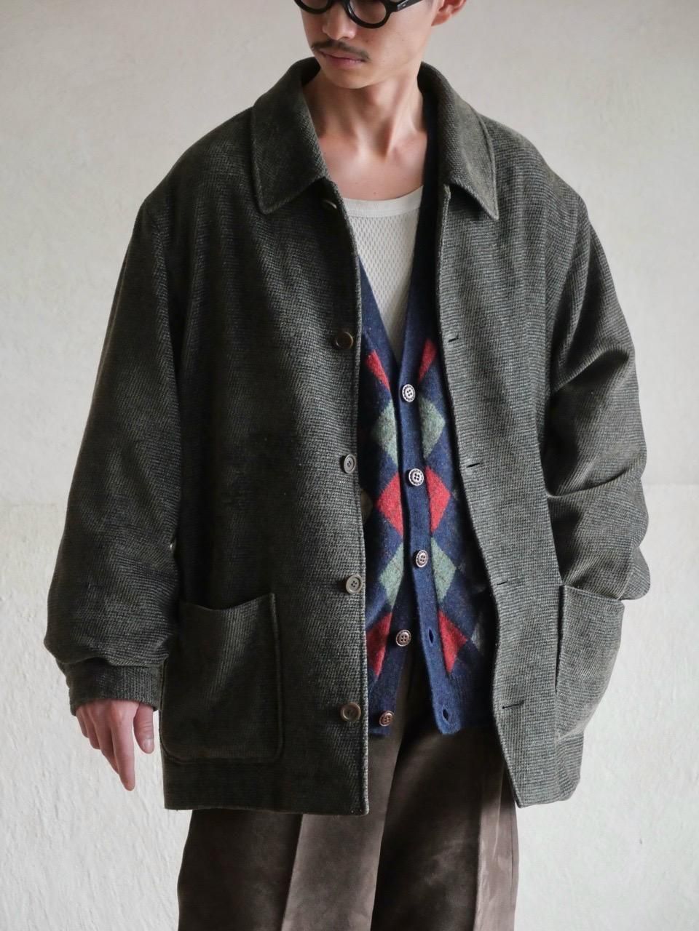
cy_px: 466
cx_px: 350
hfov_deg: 13.2
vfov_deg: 17.6
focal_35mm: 112
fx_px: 3015
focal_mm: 56
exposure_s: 1/40
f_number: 4
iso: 3200
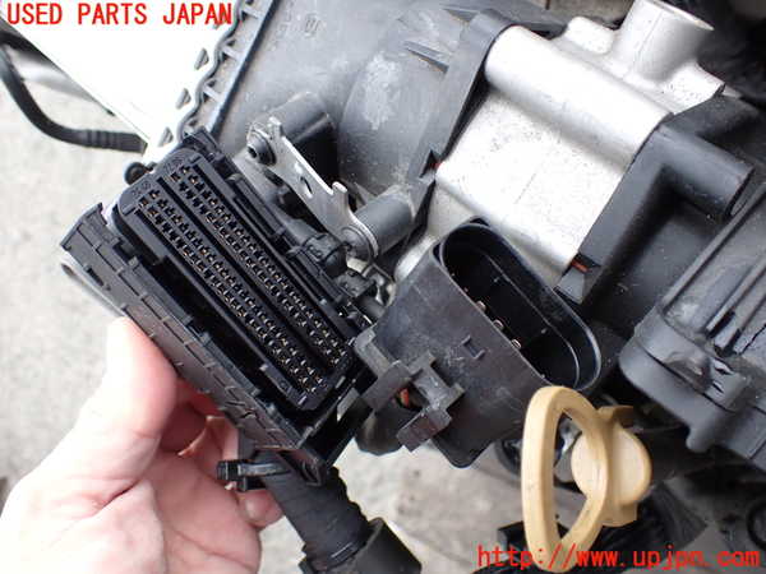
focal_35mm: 30
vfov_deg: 46.8
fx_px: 664
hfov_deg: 60.0
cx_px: 383
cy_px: 287
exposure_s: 1/125
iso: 160
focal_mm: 5.4
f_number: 2.3
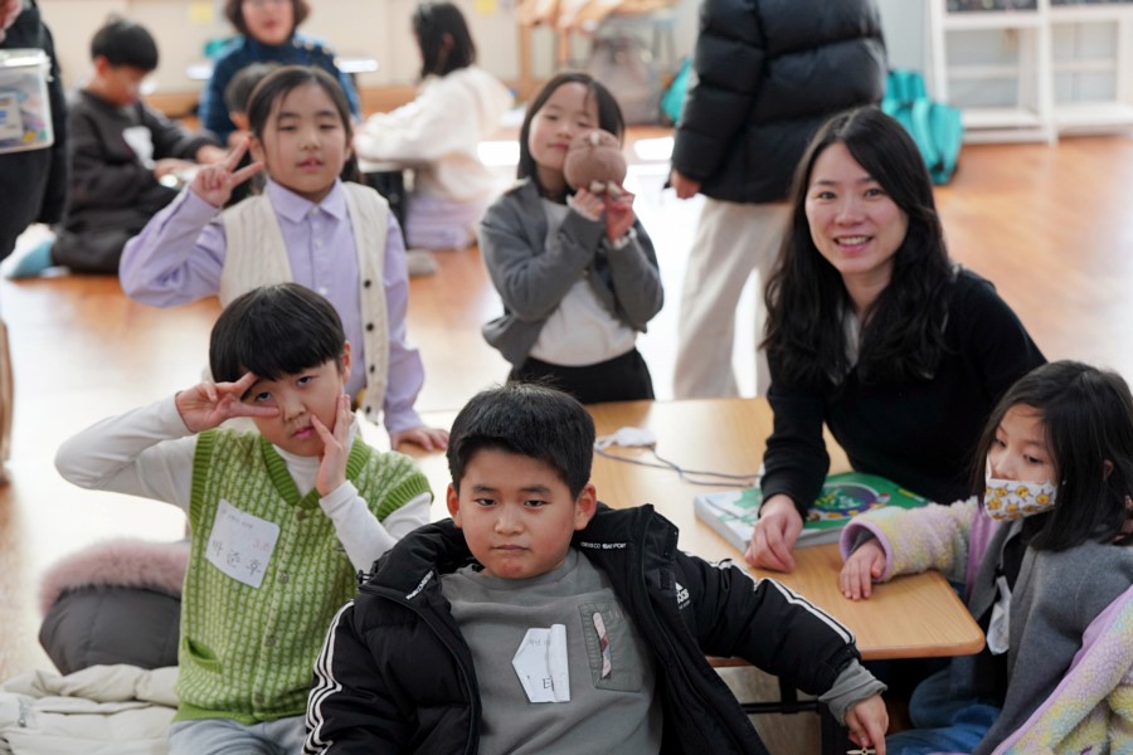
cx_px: 566
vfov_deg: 19.5
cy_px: 378
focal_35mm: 70
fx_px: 2203
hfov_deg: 28.8
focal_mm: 70
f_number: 4
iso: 1000
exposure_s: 1/160
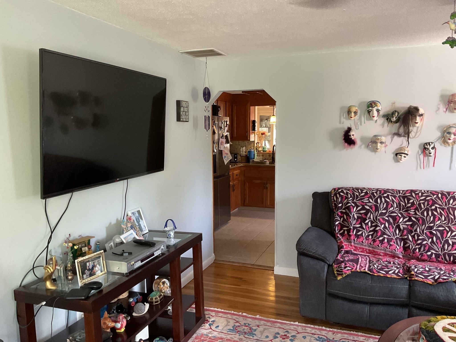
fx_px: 382
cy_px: 171
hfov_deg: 61.7
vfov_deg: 48.2
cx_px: 228
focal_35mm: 29
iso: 200
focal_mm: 3
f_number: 1.8
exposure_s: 1/40
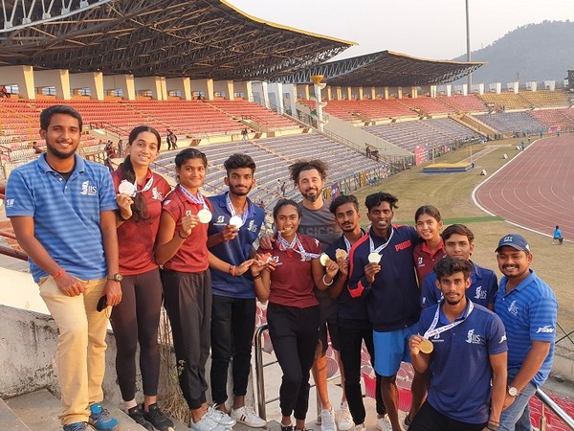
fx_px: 431
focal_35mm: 26
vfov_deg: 53.1
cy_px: 216
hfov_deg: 67.3
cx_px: 287
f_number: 2.4
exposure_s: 1/202
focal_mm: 4.3
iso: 50
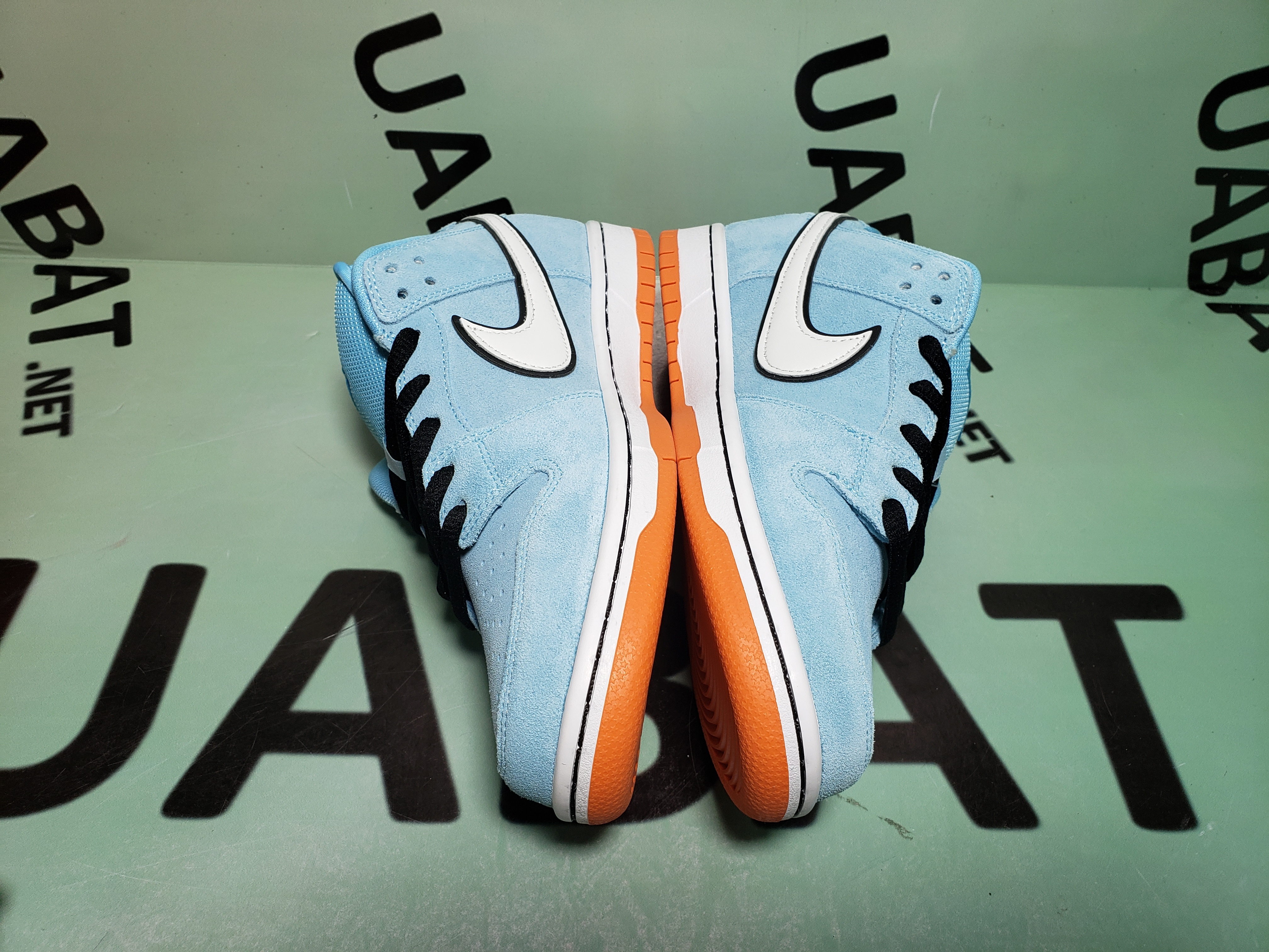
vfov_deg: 53.1
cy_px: 476
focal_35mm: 26
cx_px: 634
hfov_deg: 67.3
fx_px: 953
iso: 50
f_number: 2.4
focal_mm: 4.3
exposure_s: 1/199
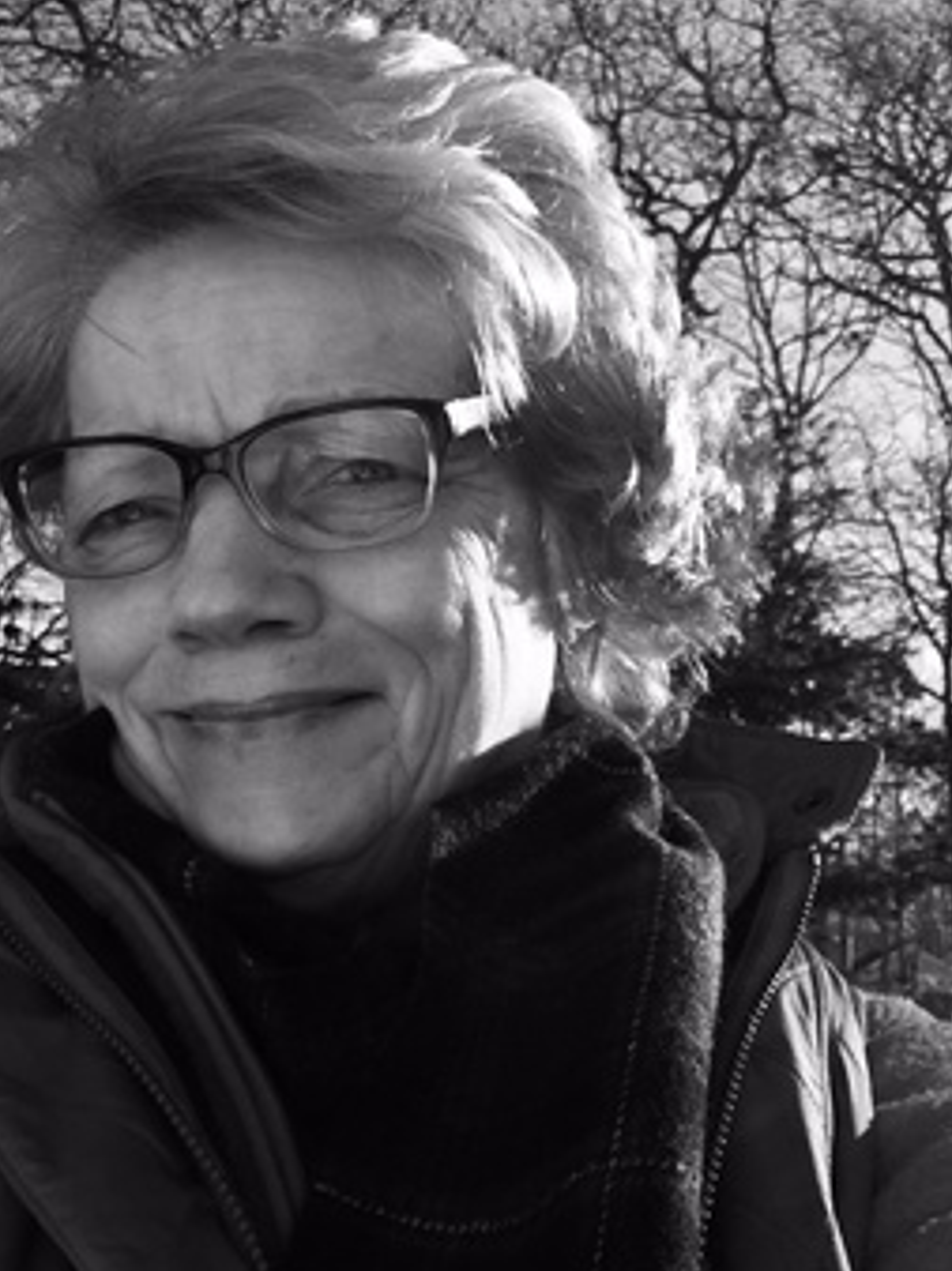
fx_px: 1726
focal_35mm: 47
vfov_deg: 40.3
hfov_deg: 30.8
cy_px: 526
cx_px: 508
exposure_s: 1/490
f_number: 2.2
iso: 32
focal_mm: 2.65
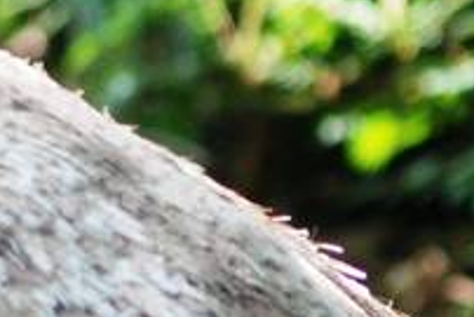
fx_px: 17221
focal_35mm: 1307
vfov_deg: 1.1
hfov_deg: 1.6
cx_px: -798
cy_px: -161
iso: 400
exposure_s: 1/125
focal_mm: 110
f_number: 4.2
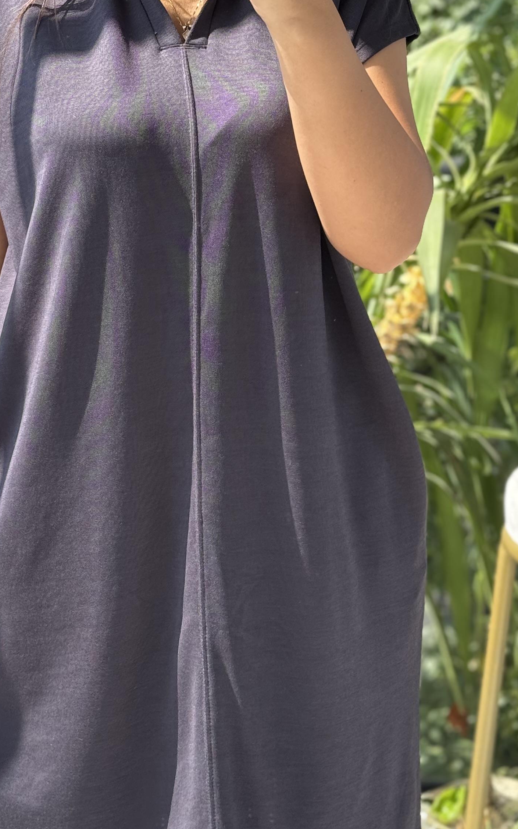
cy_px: 239
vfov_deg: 22.6
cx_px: 234
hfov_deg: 14.4
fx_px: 2055
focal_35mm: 91
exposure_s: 1/252
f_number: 1.78
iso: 64
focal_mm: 6.76
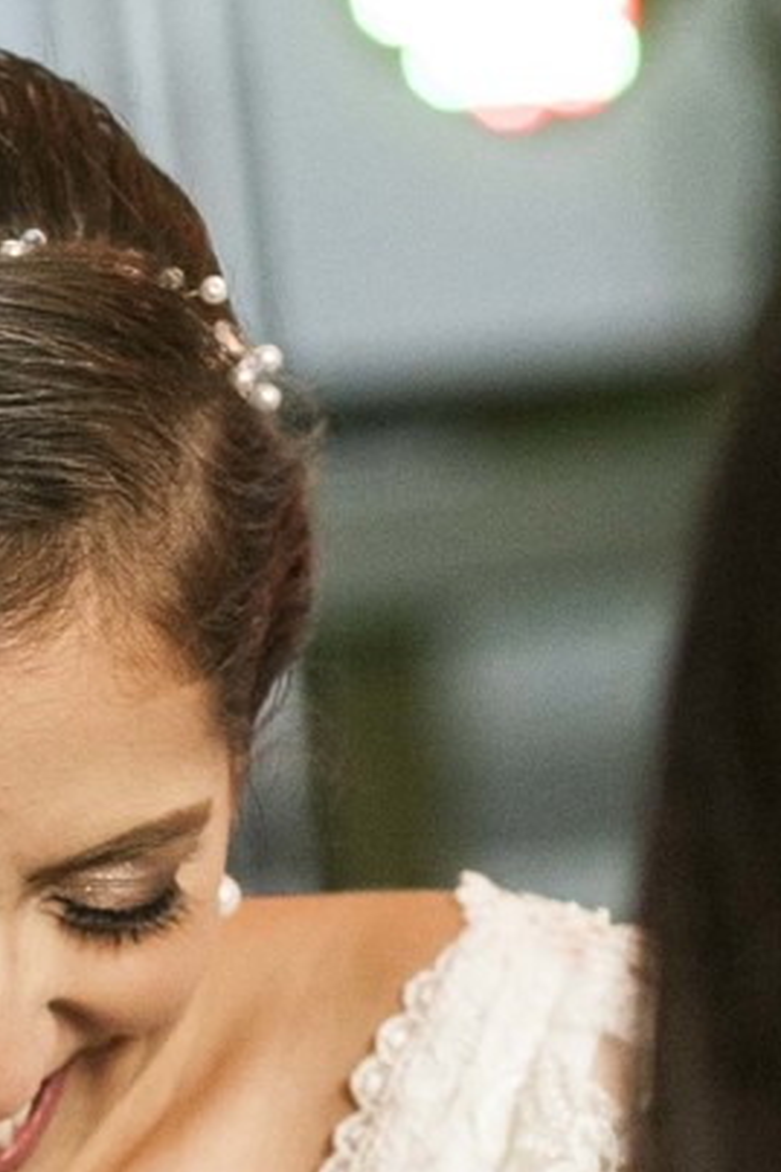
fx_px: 12343
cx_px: -168
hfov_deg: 3.6
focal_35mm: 379
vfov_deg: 5.4
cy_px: 1754
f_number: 3.2
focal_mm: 85
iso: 1600
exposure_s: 1/125
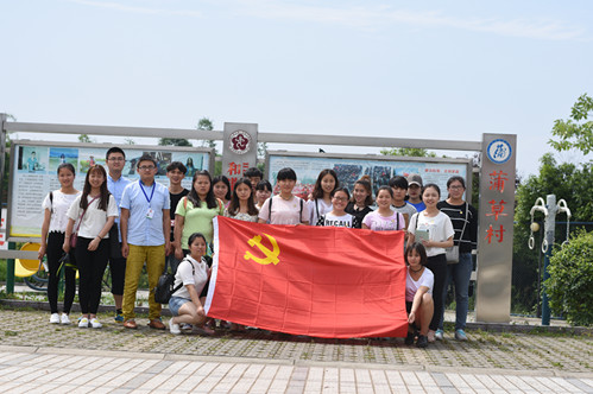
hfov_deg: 27.0
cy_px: 197
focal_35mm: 75
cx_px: 296
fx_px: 1235
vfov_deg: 18.2
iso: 100
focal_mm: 50
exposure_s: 1/800
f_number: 4.5
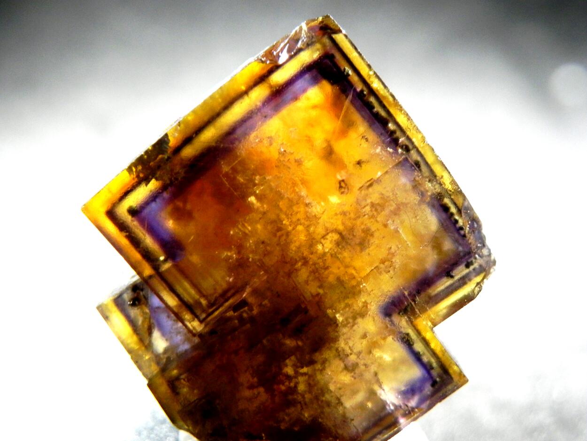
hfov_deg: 26.0
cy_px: 220
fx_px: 1272
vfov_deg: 19.6
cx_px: 294
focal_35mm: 75
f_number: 4
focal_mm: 13.4
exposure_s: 1/19.1
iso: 400
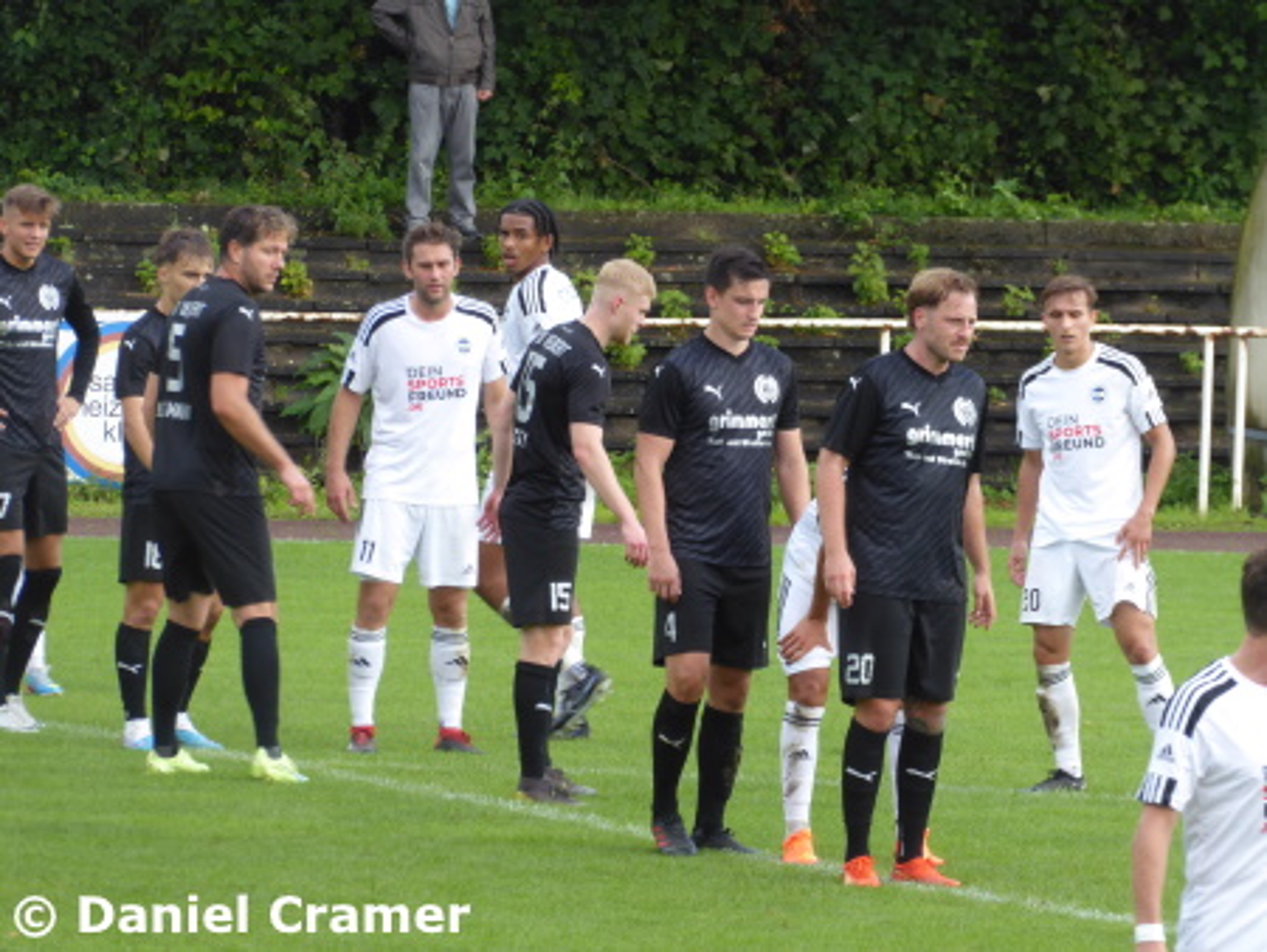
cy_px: 476
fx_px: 19666
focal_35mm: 537
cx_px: 634
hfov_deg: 3.7
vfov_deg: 2.8
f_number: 6.1
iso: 160
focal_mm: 96.2
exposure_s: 1/100
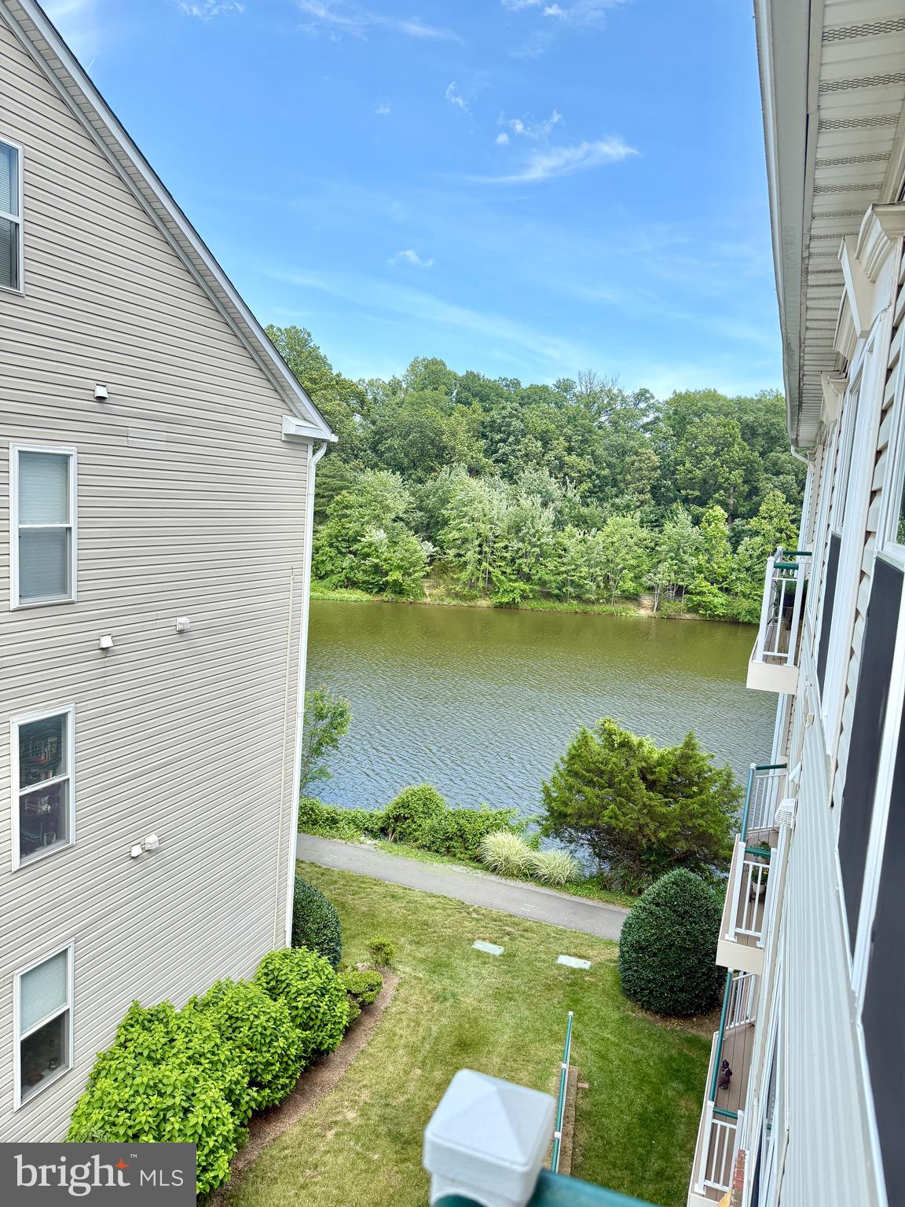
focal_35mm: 24
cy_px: 604
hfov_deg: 56.8
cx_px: 452
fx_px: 837
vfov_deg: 71.6
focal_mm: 6.76
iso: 100
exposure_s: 1/1292
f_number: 1.78
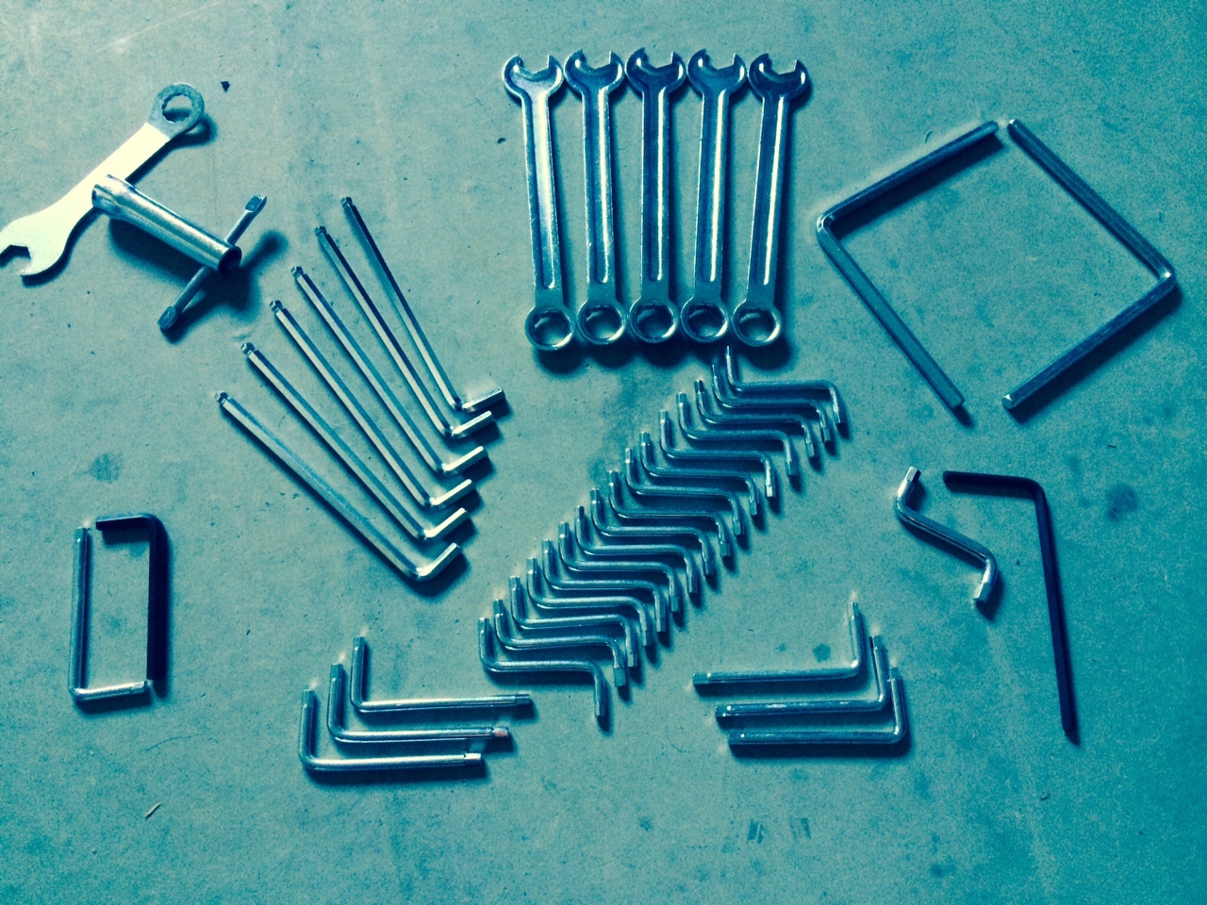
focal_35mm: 30
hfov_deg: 60.0
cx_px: 604
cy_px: 452
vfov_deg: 46.8
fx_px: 1046
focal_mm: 4.12
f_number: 2.2
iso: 320
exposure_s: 1/20
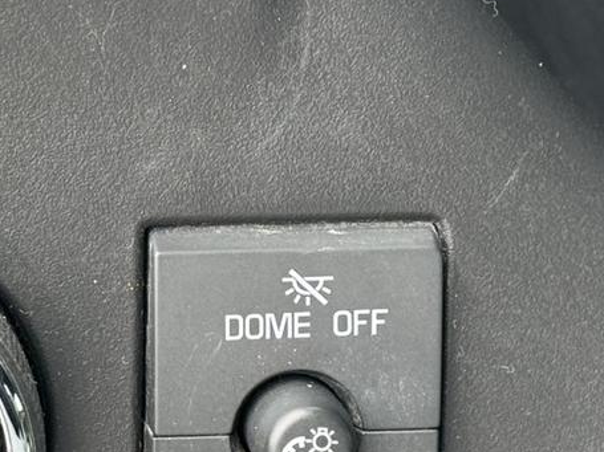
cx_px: 19
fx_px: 2355
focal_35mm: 135
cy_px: 424
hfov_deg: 14.4
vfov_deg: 10.9
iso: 80
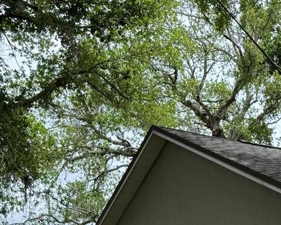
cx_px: 334
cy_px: 346
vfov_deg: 15.8
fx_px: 740
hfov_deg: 20.2
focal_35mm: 89
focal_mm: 6.76
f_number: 1.78
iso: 80
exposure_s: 1/1366
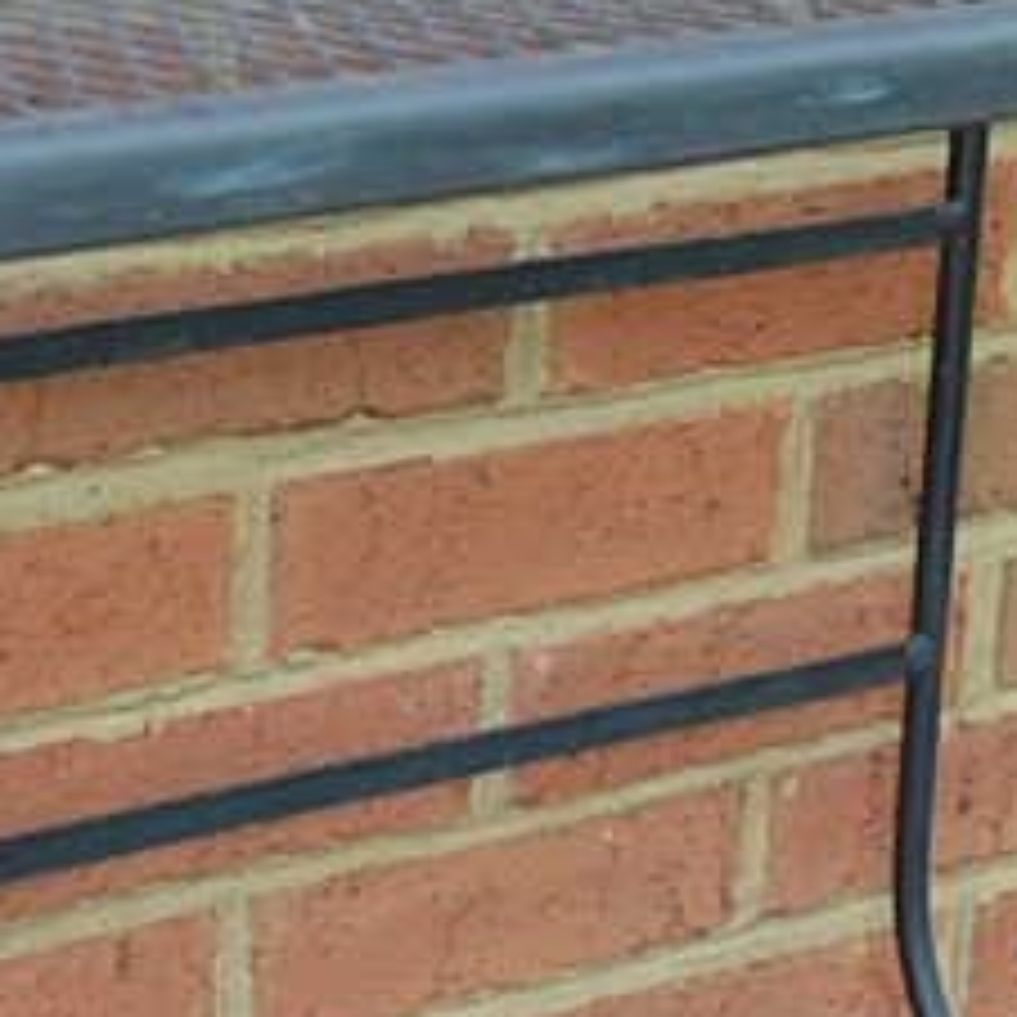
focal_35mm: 107
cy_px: 1123
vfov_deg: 15.8
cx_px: 486
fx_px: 3552
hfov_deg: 16.3
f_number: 5
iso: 400
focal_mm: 19
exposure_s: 1/100
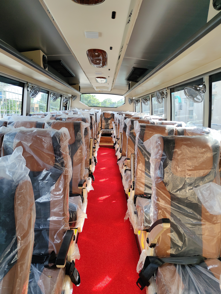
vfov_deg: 71.6
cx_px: 110
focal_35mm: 24
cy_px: 147
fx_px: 204
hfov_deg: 56.8
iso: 50
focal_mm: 5.59
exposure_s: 1/429
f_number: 1.8
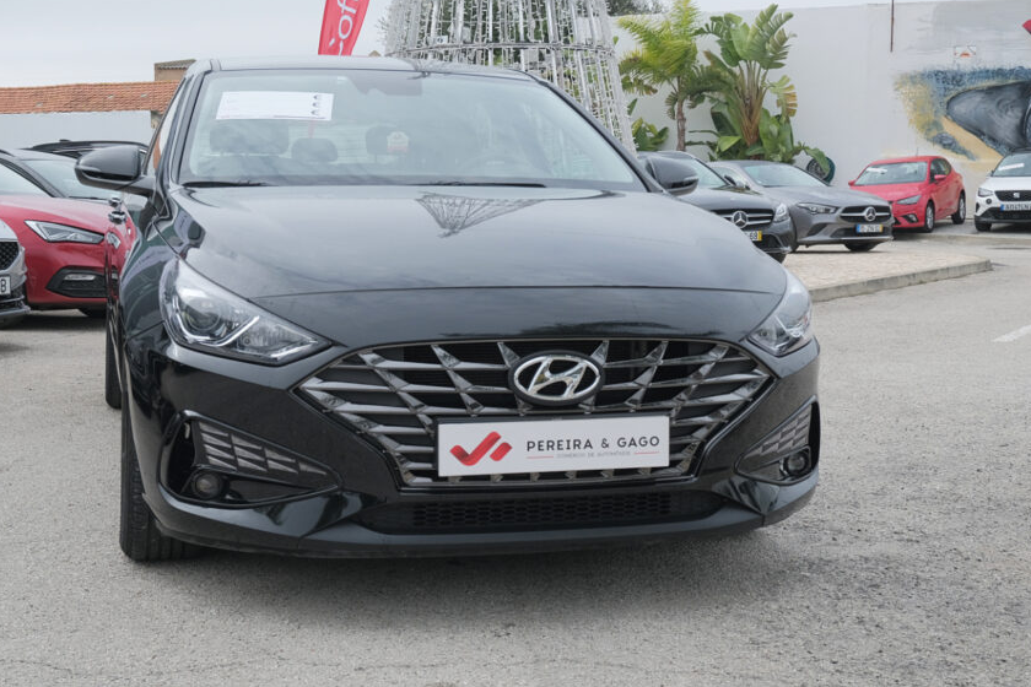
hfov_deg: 39.5
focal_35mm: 50
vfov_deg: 27.0
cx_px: 446
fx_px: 1432
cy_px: 322
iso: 400
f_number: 9
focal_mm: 27.1
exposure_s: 1/250
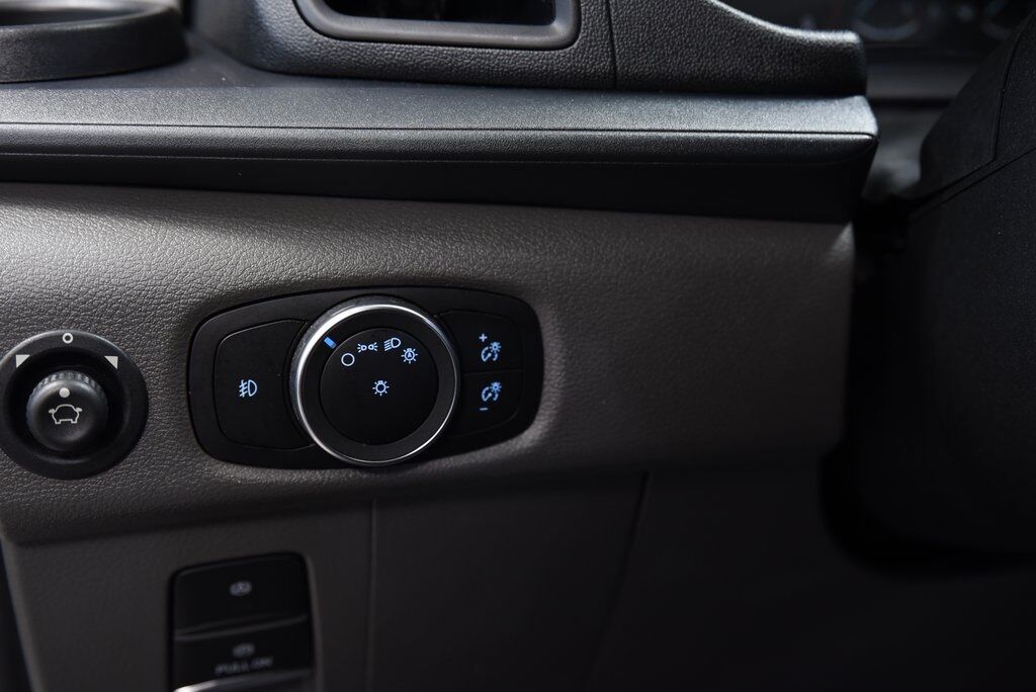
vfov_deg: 28.1
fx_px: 1382
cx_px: 518
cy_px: 346
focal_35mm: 48
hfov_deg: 41.1
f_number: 4
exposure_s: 1/20
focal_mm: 48
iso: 1250
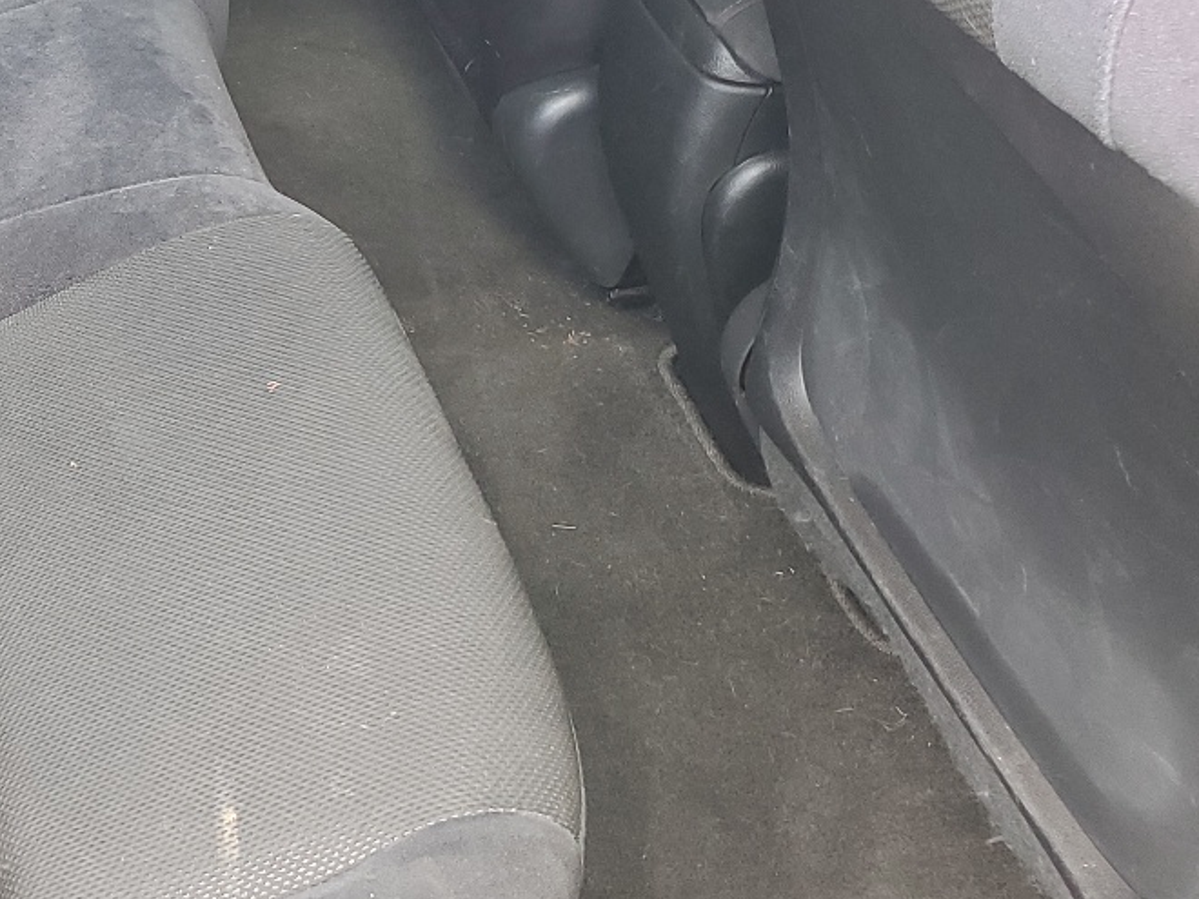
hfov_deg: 28.4
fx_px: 2182
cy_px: 33
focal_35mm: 63
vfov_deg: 22.5
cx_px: -65
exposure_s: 1/60.2
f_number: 1.5
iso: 64
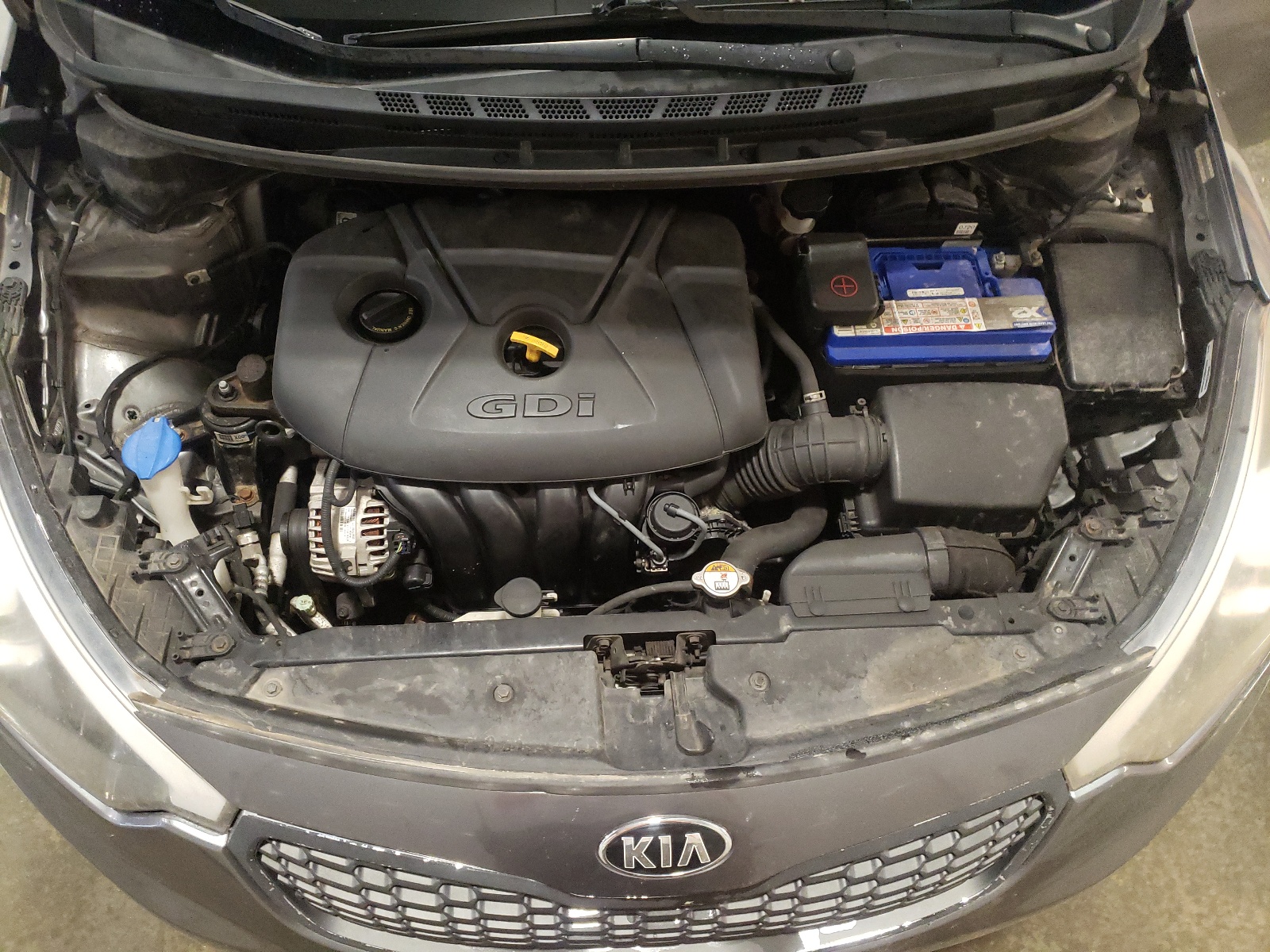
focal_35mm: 26
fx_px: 954
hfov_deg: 67.3
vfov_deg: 53.1
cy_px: 476
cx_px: 635
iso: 456
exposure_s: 1/30
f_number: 1.5
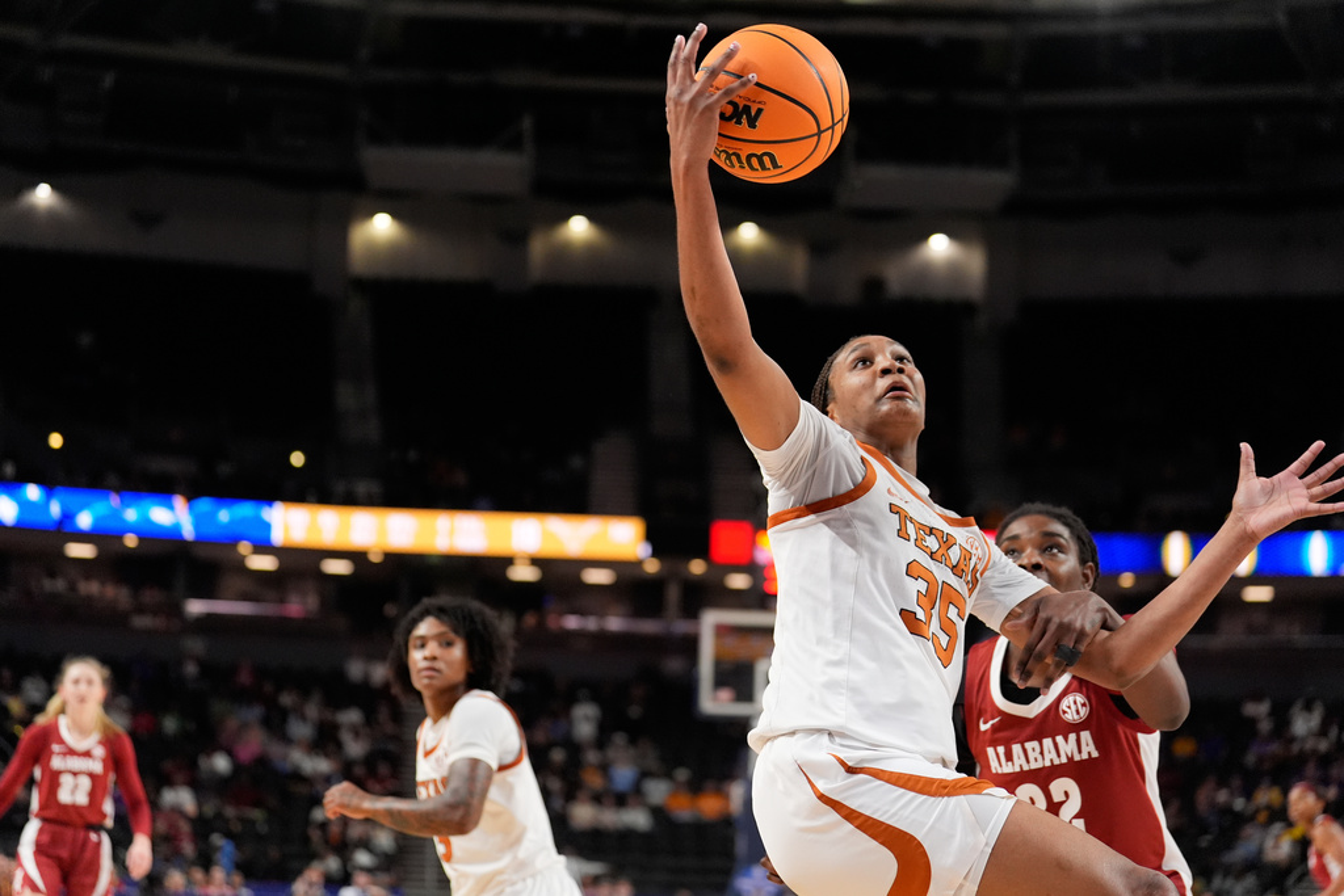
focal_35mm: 70
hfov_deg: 28.8
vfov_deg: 19.5
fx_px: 2614
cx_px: 672
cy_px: 448
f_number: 2.8
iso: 3200
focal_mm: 70
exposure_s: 1/2000
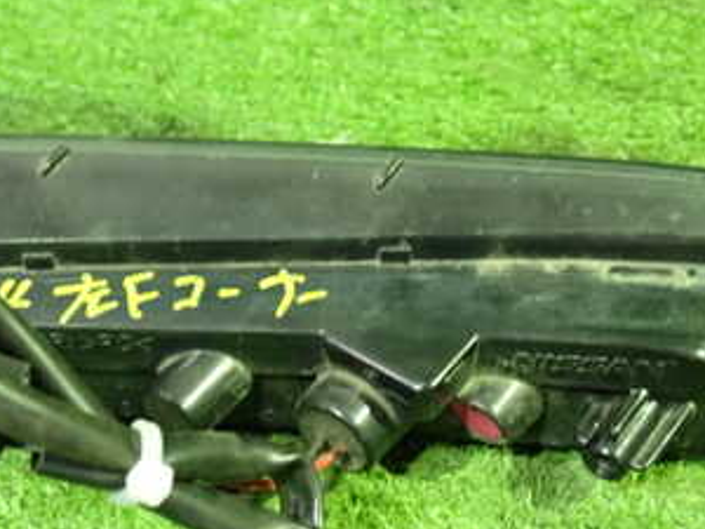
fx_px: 1222
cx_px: 263
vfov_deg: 24.3
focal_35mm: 60
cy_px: 350
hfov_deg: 32.0
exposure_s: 1/15
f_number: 2.3
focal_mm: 5.4
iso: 800
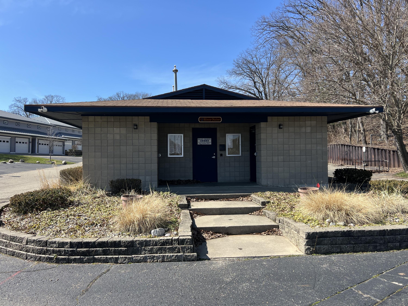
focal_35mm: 26
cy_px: 153
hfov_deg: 67.3
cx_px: 204
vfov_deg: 53.1
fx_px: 306
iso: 50
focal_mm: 5.7
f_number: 1.5
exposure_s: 1/2632
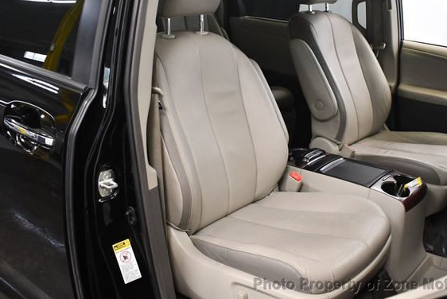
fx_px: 510
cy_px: 130
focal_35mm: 41
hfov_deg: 47.3
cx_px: 244
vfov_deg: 32.7
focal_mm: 18
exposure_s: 1/125
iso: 1800
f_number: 3.5
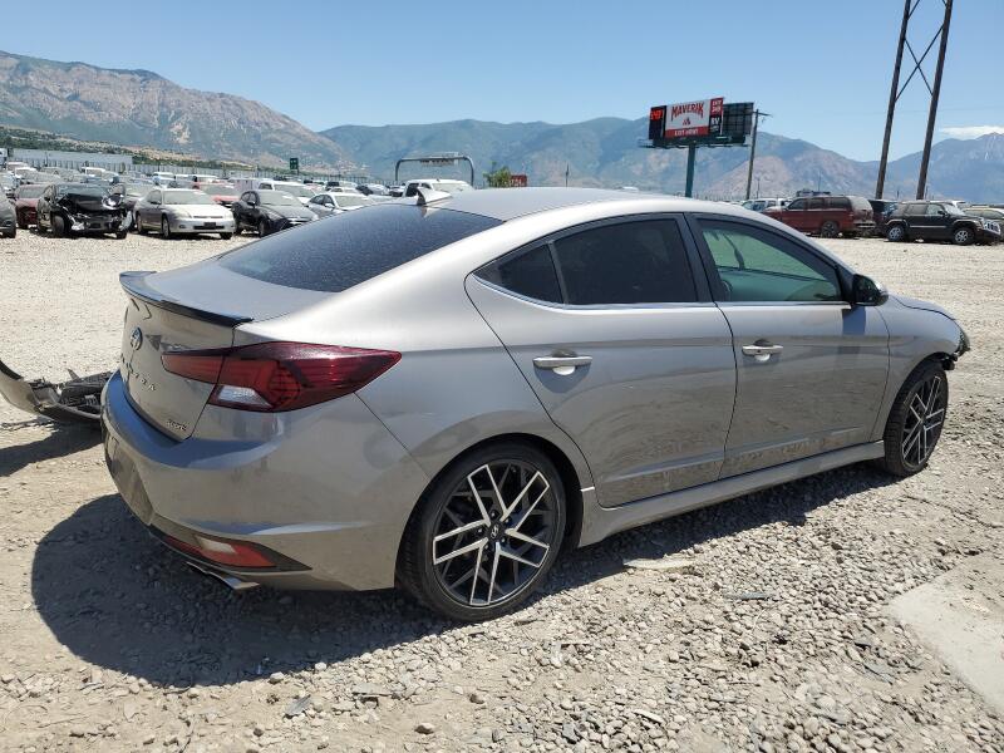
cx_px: 502
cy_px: 376
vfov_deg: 53.1
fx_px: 754
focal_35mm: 26
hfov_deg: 67.3
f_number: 1.5
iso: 50
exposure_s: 1/3333
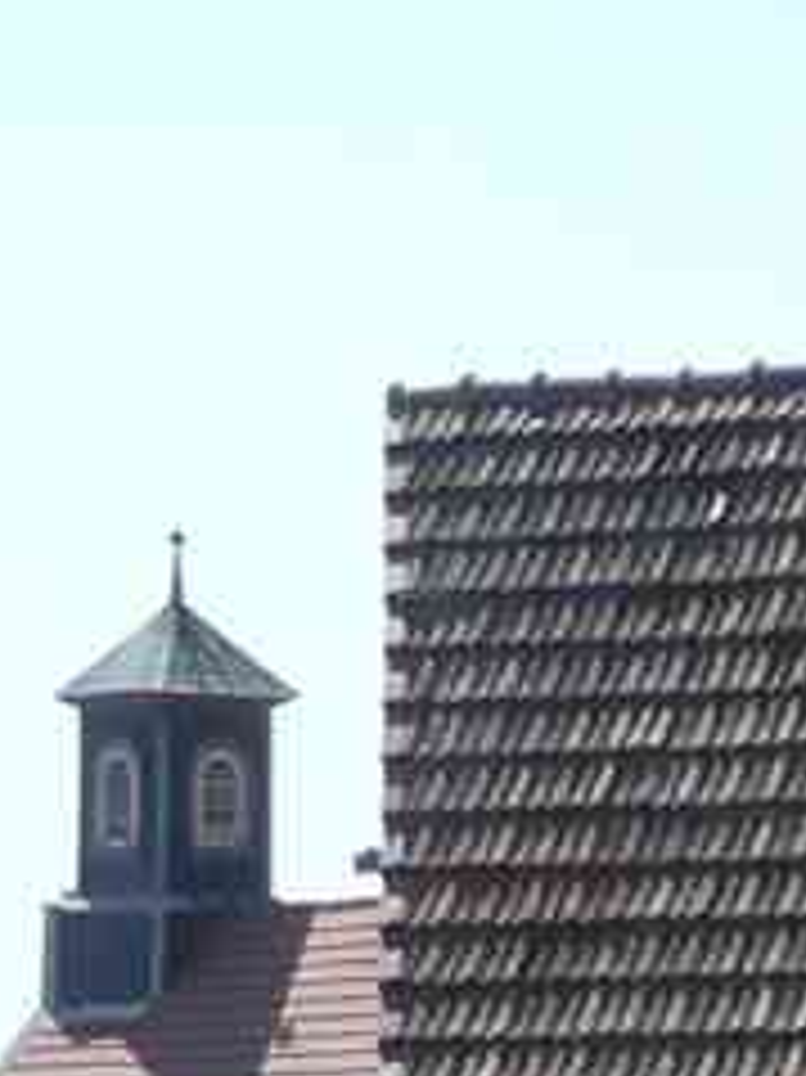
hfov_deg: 4.8
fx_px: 9602
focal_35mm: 309
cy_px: 1693
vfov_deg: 6.3
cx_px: 257
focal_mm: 9.1
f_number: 3.5
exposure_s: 1/1000
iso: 100
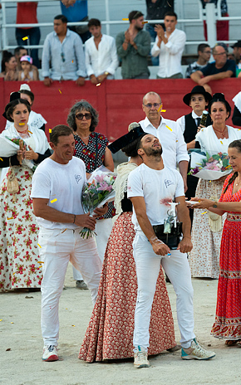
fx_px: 3752
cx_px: 191
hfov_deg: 3.7
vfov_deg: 5.9
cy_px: 193
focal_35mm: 357
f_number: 5.6
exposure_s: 1/640
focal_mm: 232
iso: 1600
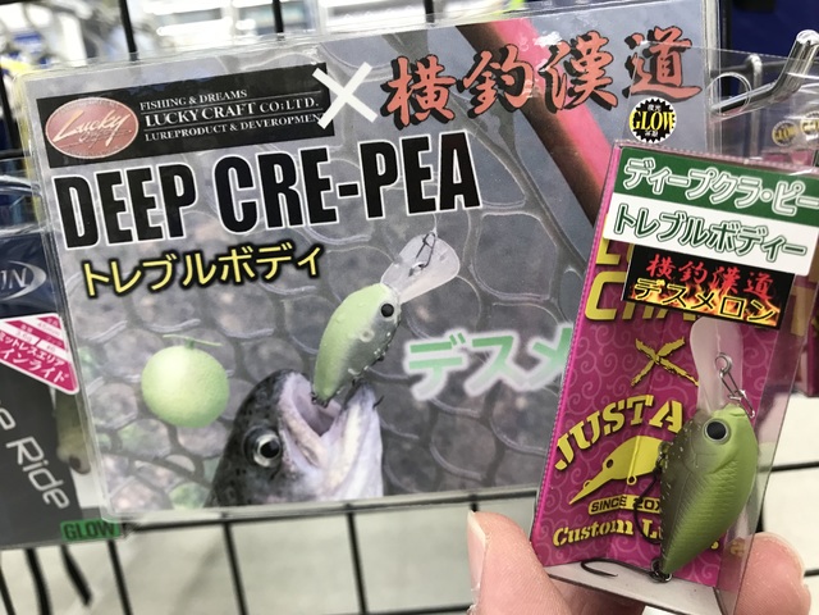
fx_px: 662
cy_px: 308
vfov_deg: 49.7
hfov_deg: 63.4
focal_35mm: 28
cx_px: 410
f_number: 1.8
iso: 25
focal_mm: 3.99
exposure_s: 1/33
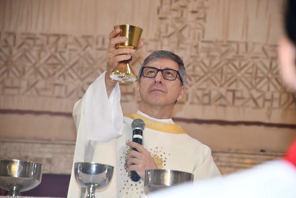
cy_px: 99
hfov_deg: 10.5
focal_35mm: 195
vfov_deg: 7.0
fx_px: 1603
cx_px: 148
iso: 640
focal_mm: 130
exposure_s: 1/60
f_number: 5.6
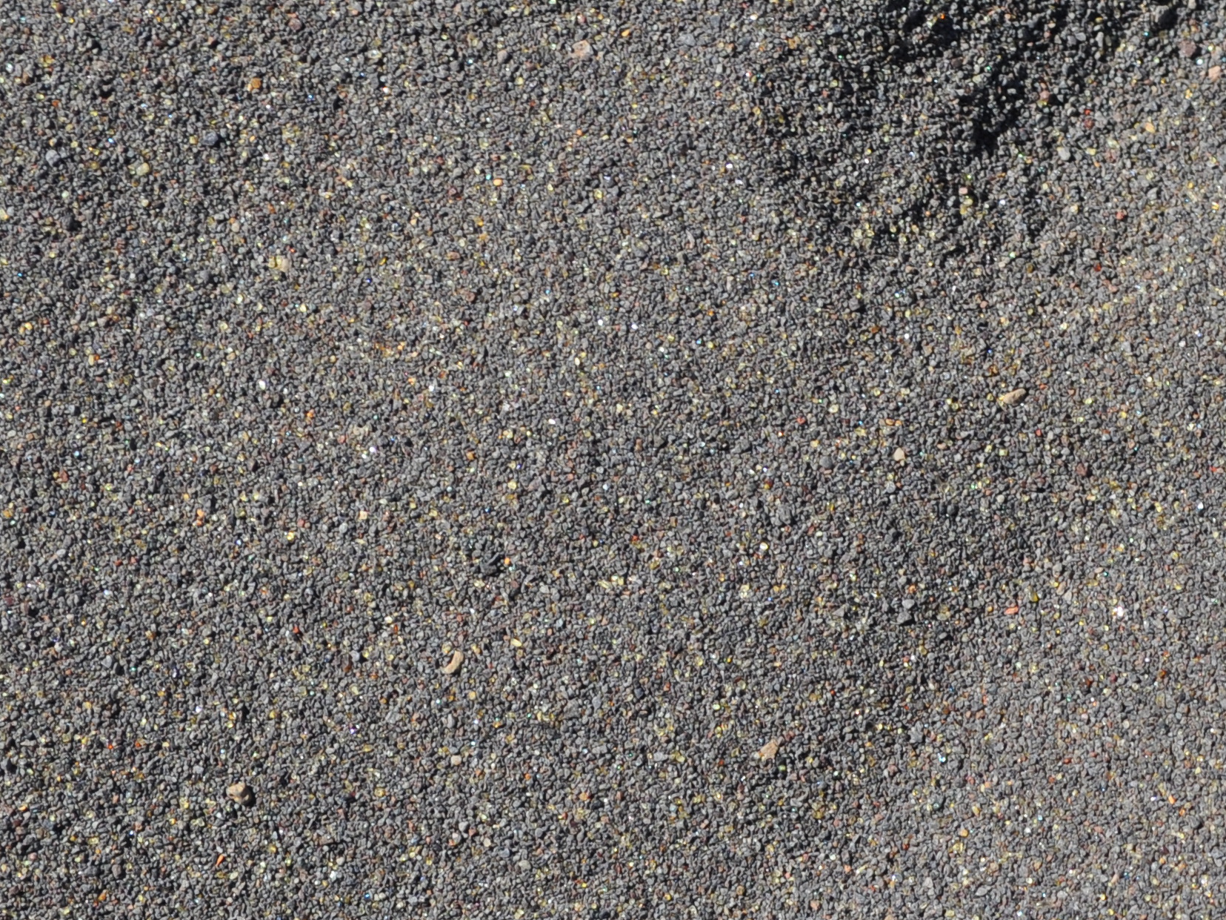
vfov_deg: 7.2
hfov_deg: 9.6
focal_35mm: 205
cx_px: 1220
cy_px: 735
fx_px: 7269
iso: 200
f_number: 9
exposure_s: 1/320
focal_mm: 55
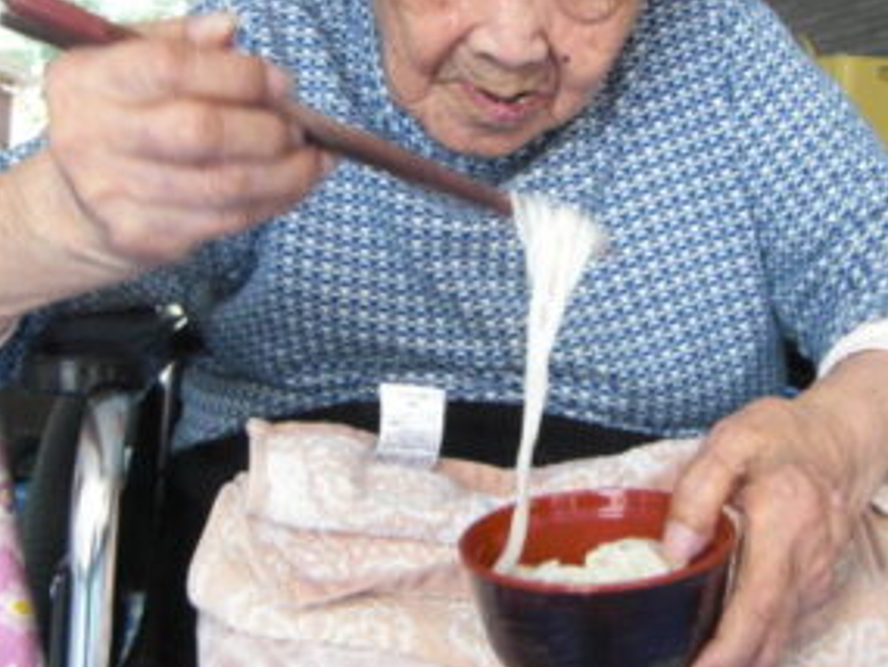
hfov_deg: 32.6
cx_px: 511
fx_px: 1514
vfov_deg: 24.8
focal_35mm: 59
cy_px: 268
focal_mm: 4.9
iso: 100
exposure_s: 1/80
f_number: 2.6
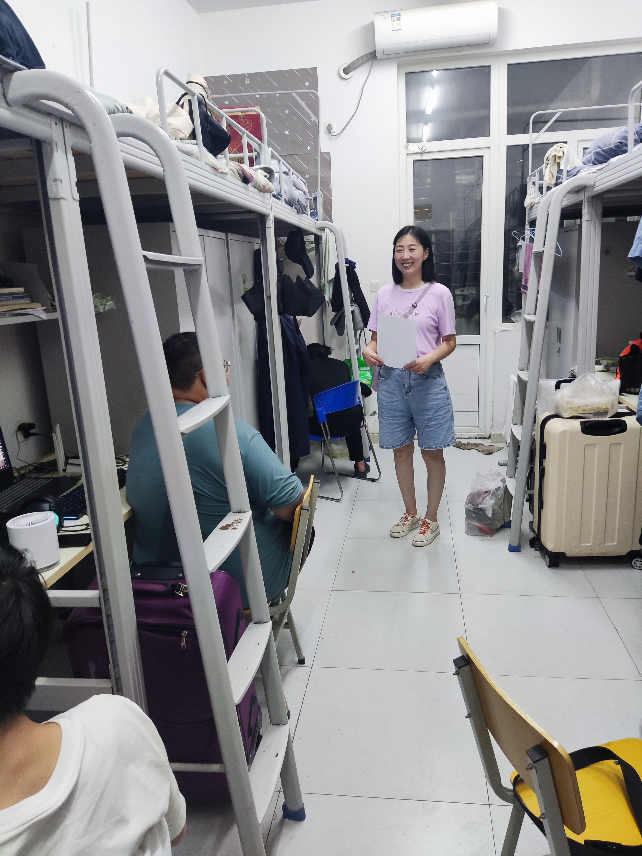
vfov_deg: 69.4
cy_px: 428
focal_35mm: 25
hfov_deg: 54.9
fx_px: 618
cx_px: 321
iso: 605
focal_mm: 4.71
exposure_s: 1/33
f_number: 1.79
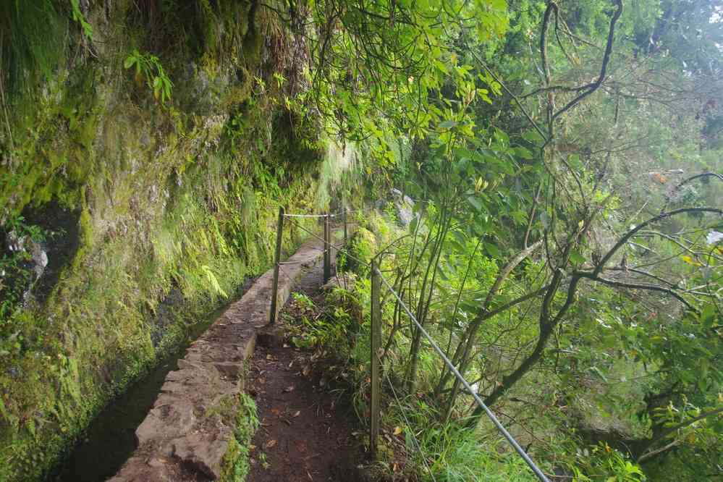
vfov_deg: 47.9
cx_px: 362
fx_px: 542
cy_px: 241
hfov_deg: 67.4
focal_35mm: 27
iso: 800
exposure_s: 1/40
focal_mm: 18
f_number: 5.6
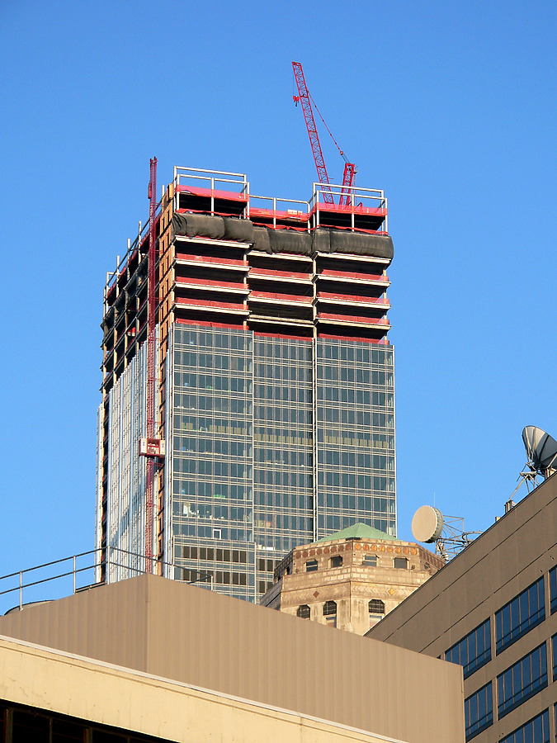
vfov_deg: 13.5
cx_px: 278
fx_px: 3132
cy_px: 372
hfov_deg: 10.2
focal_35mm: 146
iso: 80
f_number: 4
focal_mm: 24.3
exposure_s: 1/500
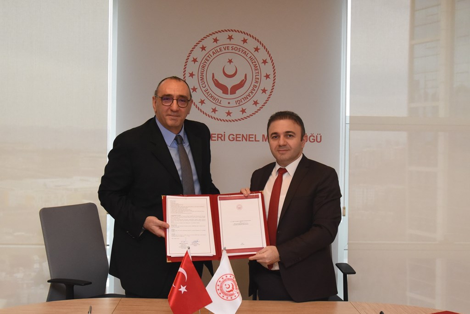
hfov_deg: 60.3
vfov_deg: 42.3
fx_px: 405
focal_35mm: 31
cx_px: 235
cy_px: 157
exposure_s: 1/800
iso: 4000
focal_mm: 31
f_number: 7.1
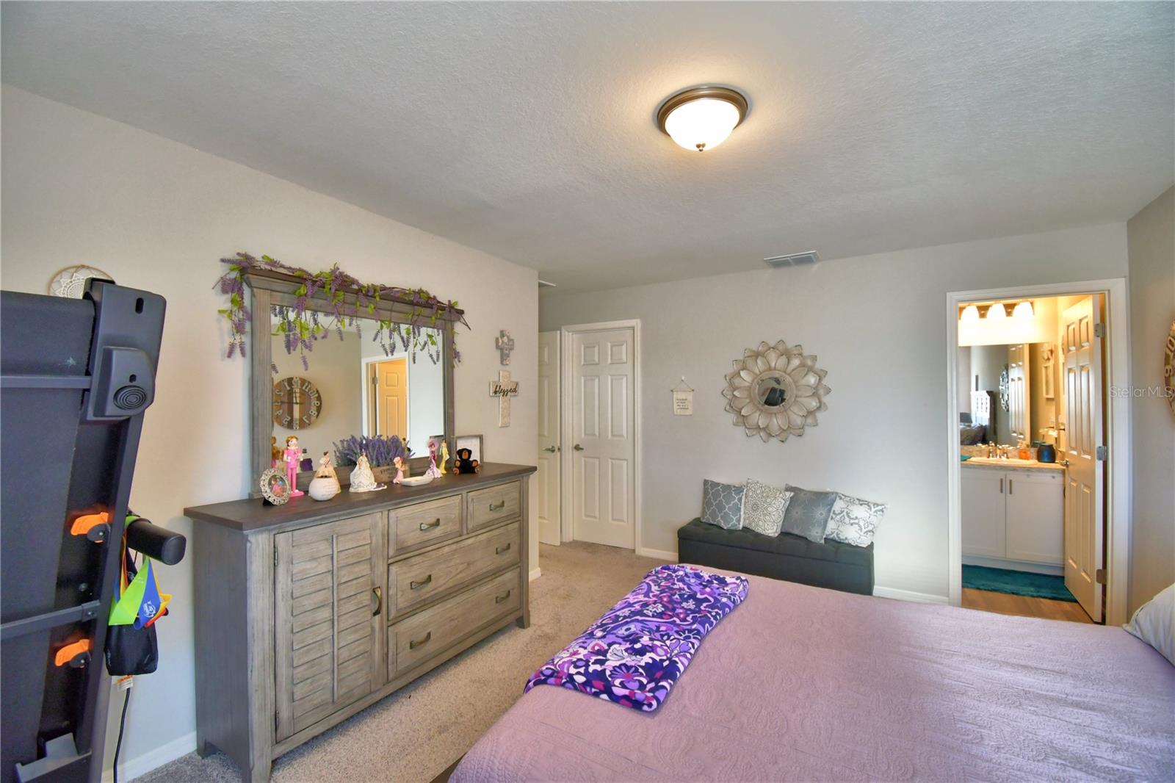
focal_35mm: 15
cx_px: 588
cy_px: 392
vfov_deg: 77.3
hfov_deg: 100.4
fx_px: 489
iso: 400
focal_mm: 10
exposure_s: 1/40
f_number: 4.5
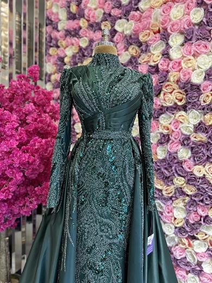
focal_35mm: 24
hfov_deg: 56.8
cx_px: 106
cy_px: 142
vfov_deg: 71.6
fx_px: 196
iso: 50
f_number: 1.78
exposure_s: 1/106
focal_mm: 6.86
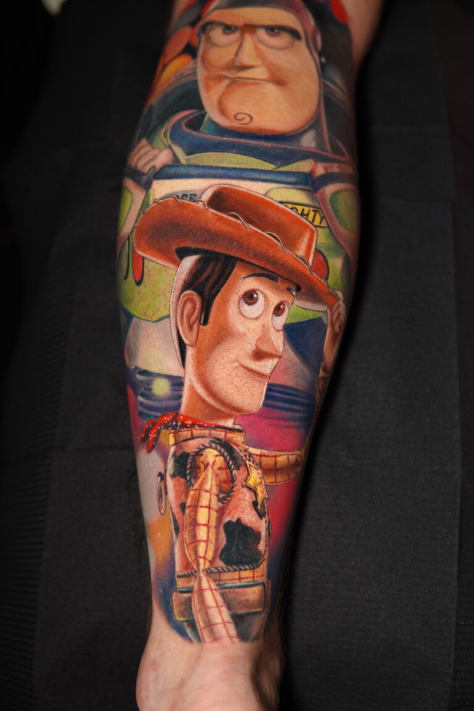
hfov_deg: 29.9
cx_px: 237
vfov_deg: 43.6
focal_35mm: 45
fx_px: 889
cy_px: 356
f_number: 2.2
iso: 500
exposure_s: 1/80
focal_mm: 30
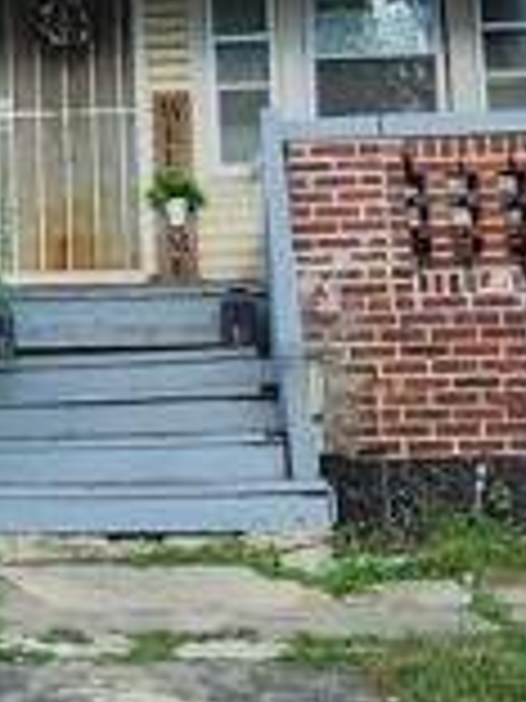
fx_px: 1297
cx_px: -13
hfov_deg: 22.0
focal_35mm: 64
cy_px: 90
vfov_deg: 29.2
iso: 50
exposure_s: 1/533
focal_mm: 2.2
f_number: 2.2
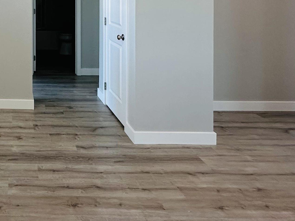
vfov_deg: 36.8
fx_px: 290
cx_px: 7
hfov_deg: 46.2
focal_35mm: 34
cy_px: -8
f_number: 2.2
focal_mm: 2.22
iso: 200
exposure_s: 1/120
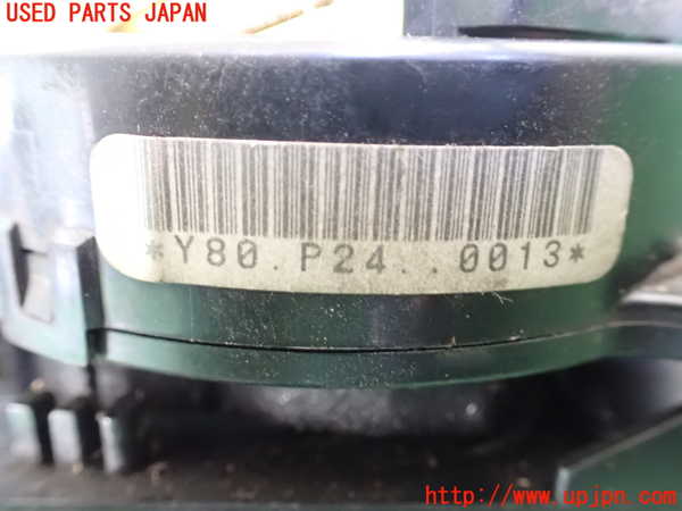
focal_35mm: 30
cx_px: 341
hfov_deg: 60.0
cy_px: 256
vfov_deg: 46.8
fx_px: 591
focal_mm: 5.4
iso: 1600
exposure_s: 1/15
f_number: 2.3
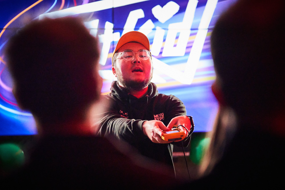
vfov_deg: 11.9
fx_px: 910
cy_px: 95
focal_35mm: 115
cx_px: 142
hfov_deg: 17.8
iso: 25600
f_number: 2.8
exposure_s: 1/400
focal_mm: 115
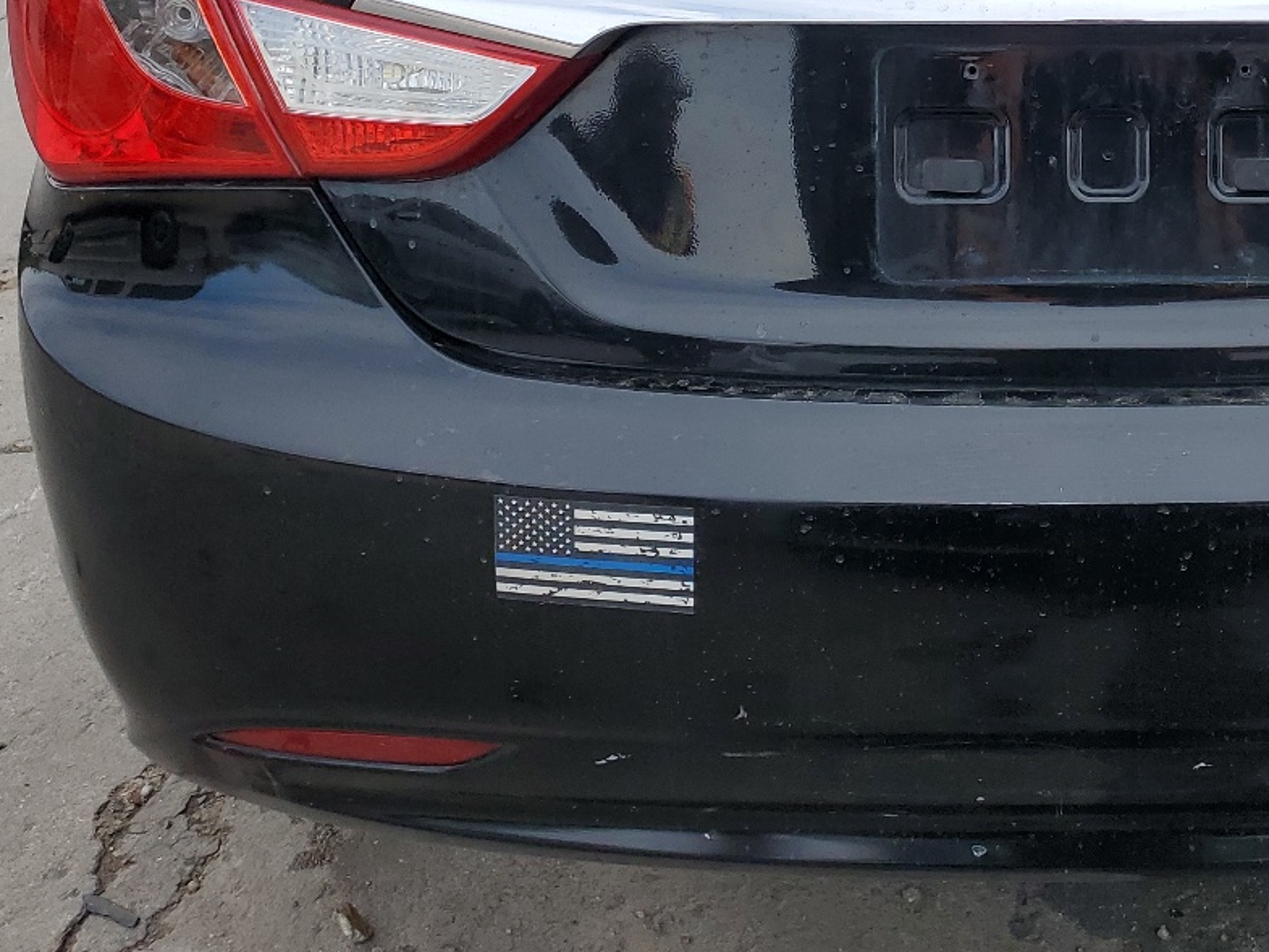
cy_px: 91
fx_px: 1943
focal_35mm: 53
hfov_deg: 34.5
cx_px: 1096
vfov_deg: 26.6
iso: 50
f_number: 1.5
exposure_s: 1/1429
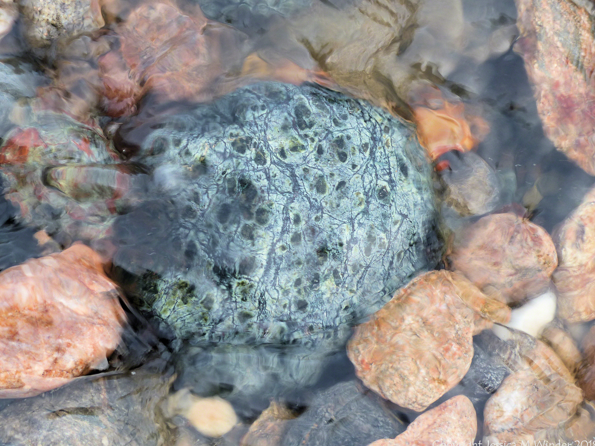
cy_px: 206
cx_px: 271
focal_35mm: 149
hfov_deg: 13.3
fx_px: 2561
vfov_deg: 10.0
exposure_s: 1/100
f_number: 2.8
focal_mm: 23.5
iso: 100
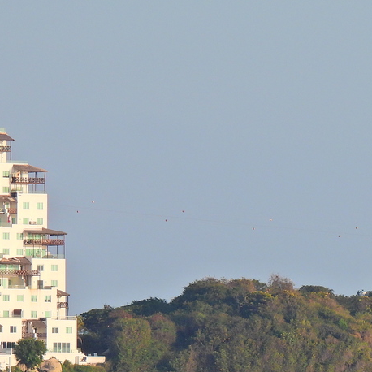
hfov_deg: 1.9
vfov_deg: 1.9
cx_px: 380
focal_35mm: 938
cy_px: 339
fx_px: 11404
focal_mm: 67.8
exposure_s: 1/640
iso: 100
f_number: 5
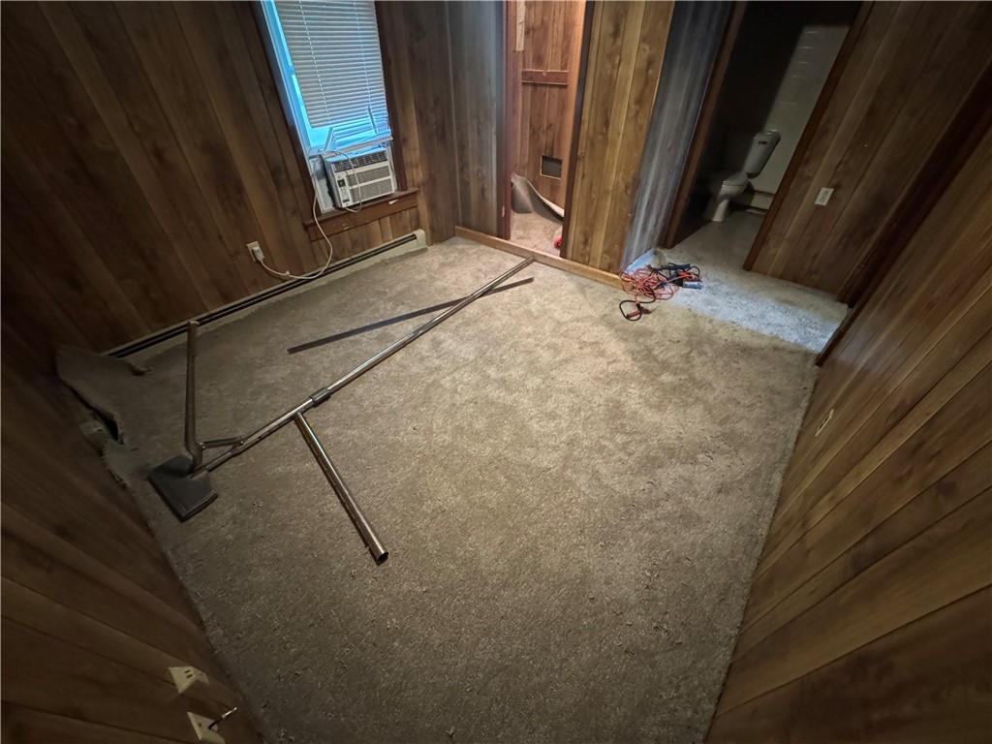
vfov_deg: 85.7
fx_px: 401
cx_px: 496
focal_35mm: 14
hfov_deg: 102.1
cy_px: 372
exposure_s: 1/40
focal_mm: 2.22
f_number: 2.2
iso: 1600
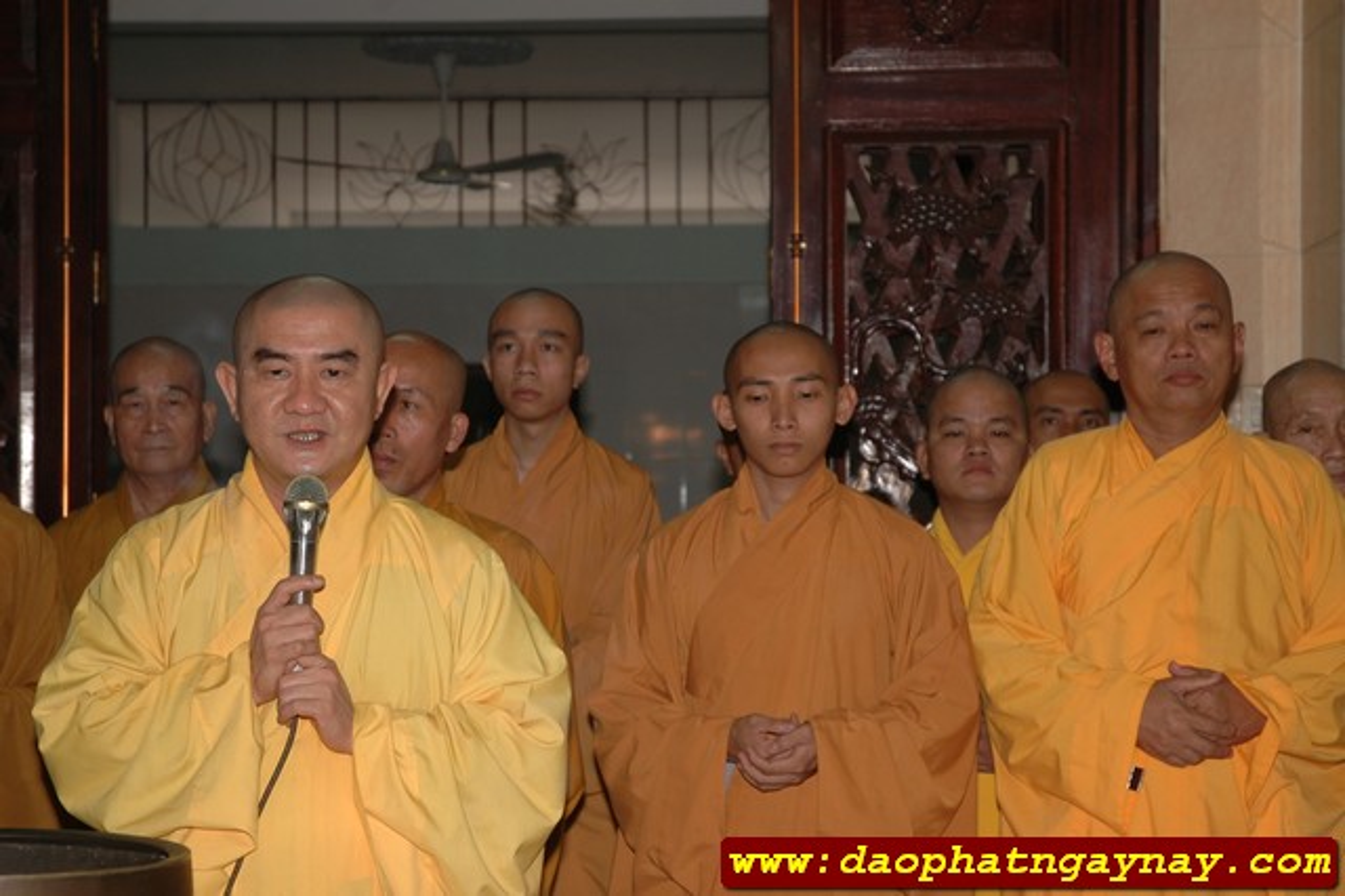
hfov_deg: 27.0
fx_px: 2801
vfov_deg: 18.2
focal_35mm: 75
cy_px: 448
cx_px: 672
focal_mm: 50
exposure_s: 1/60
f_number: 4.5
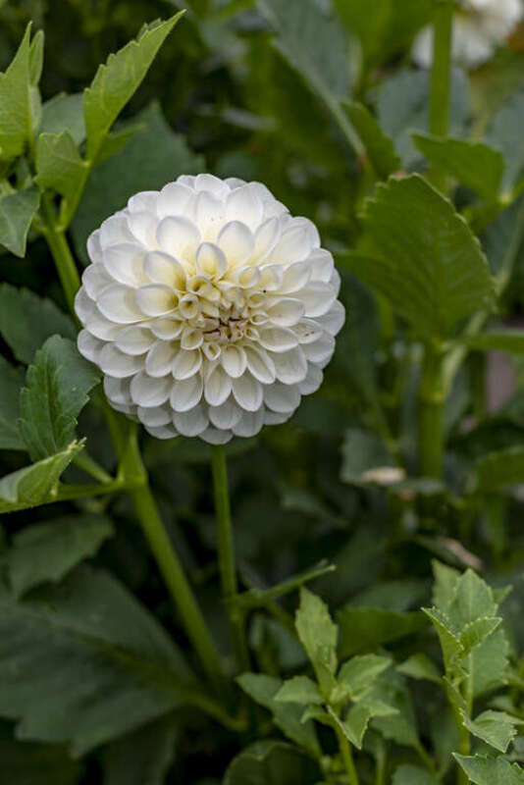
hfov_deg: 27.0
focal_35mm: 50
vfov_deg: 39.6
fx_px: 1091
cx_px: 262
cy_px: 392
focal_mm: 50
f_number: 5
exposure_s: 1/250
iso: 100
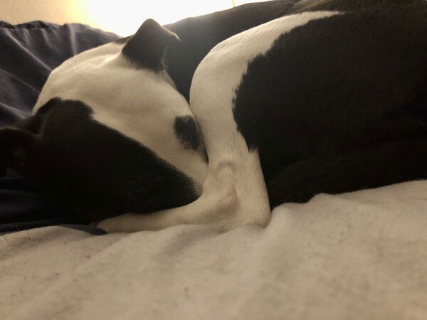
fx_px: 345
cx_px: 214
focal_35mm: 28
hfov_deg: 63.4
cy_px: 160
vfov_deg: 49.7
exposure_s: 1/4
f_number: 1.8
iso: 125
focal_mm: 3.99
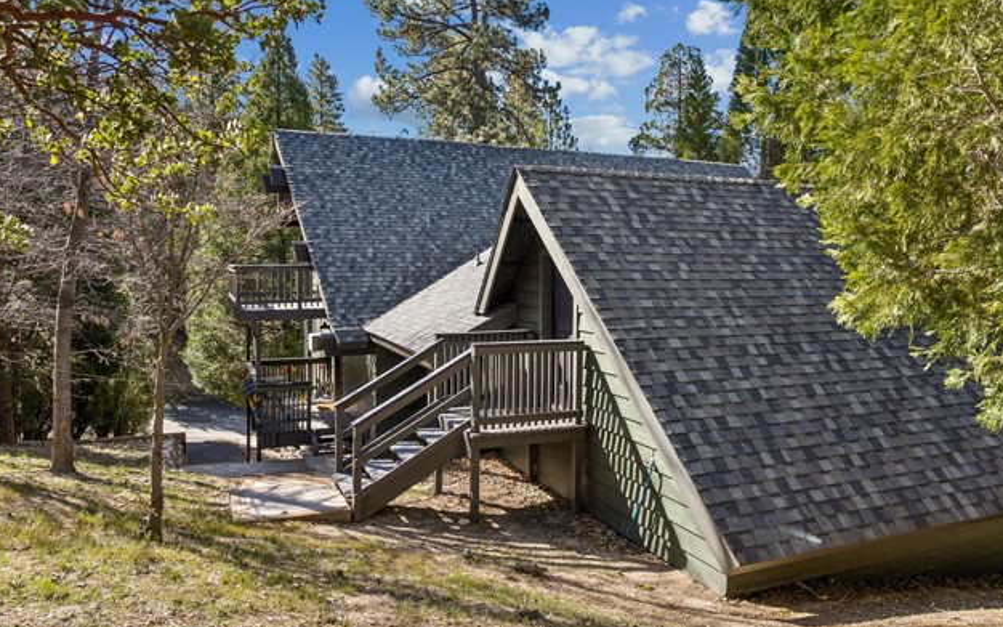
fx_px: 711
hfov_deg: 70.4
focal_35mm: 26
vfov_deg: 47.5
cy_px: 291
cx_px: 498
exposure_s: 1/30
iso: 100
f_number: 2.8
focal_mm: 12.3
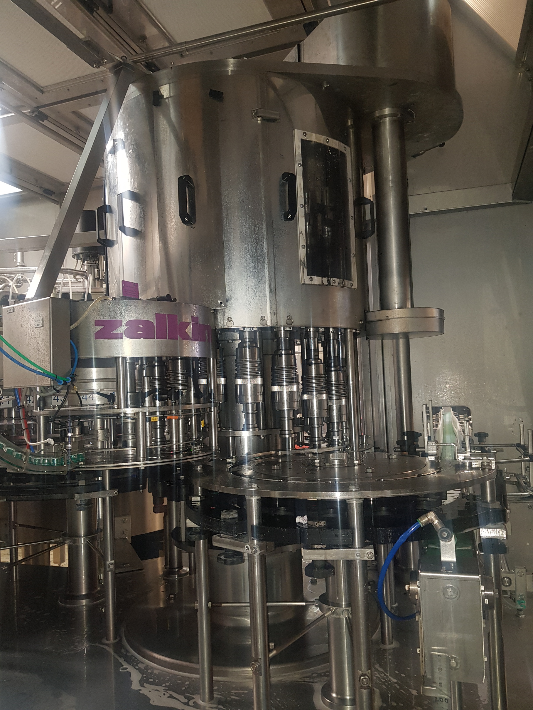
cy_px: 355
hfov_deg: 53.1
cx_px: 266
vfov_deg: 67.3
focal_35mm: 26
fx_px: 534
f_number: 1.7
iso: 125
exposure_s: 1/18
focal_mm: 4.3
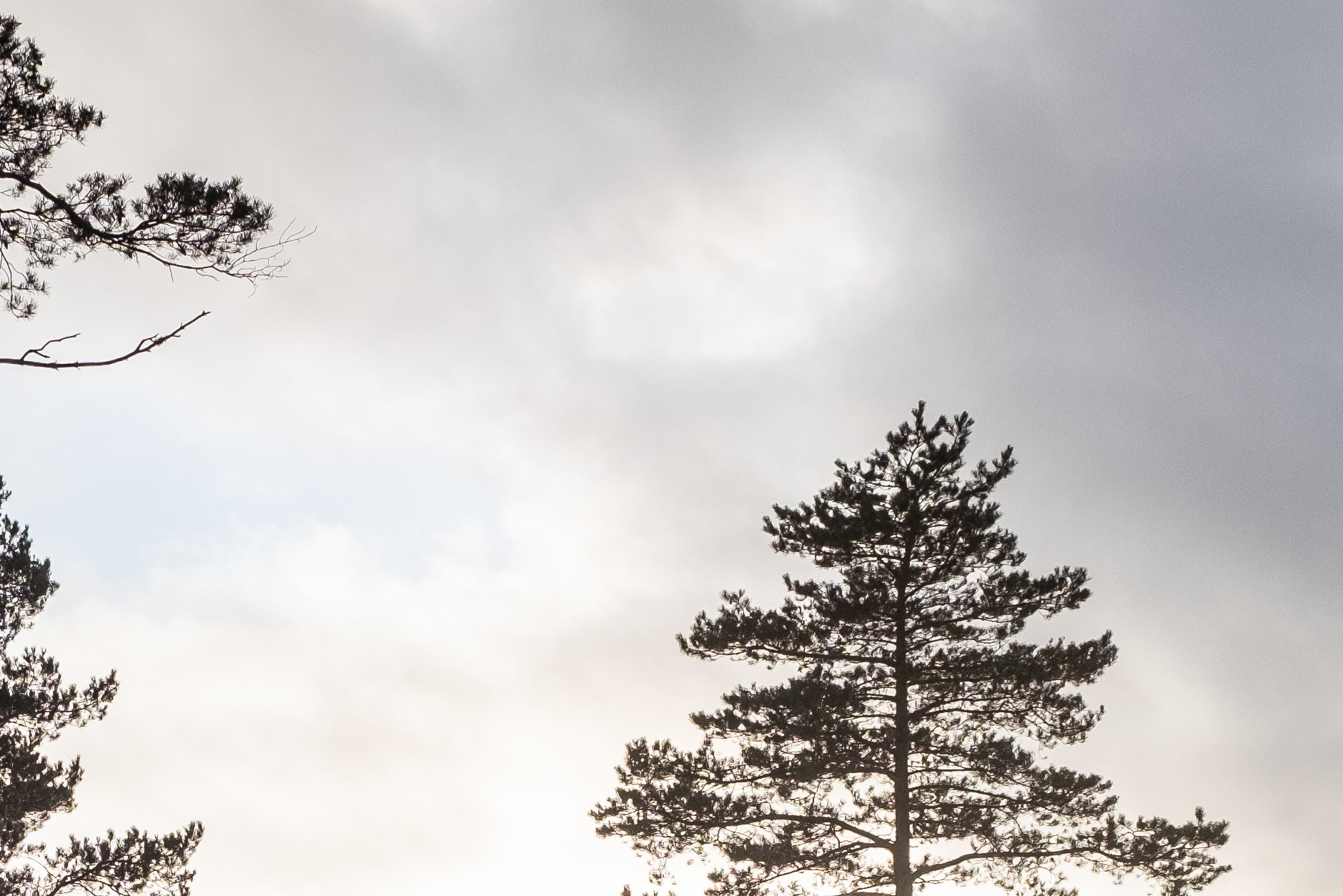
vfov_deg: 7.7
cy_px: 1146
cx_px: 223
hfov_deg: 11.6
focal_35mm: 176
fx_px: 6566
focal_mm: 35
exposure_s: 1/2000
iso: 400
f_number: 5
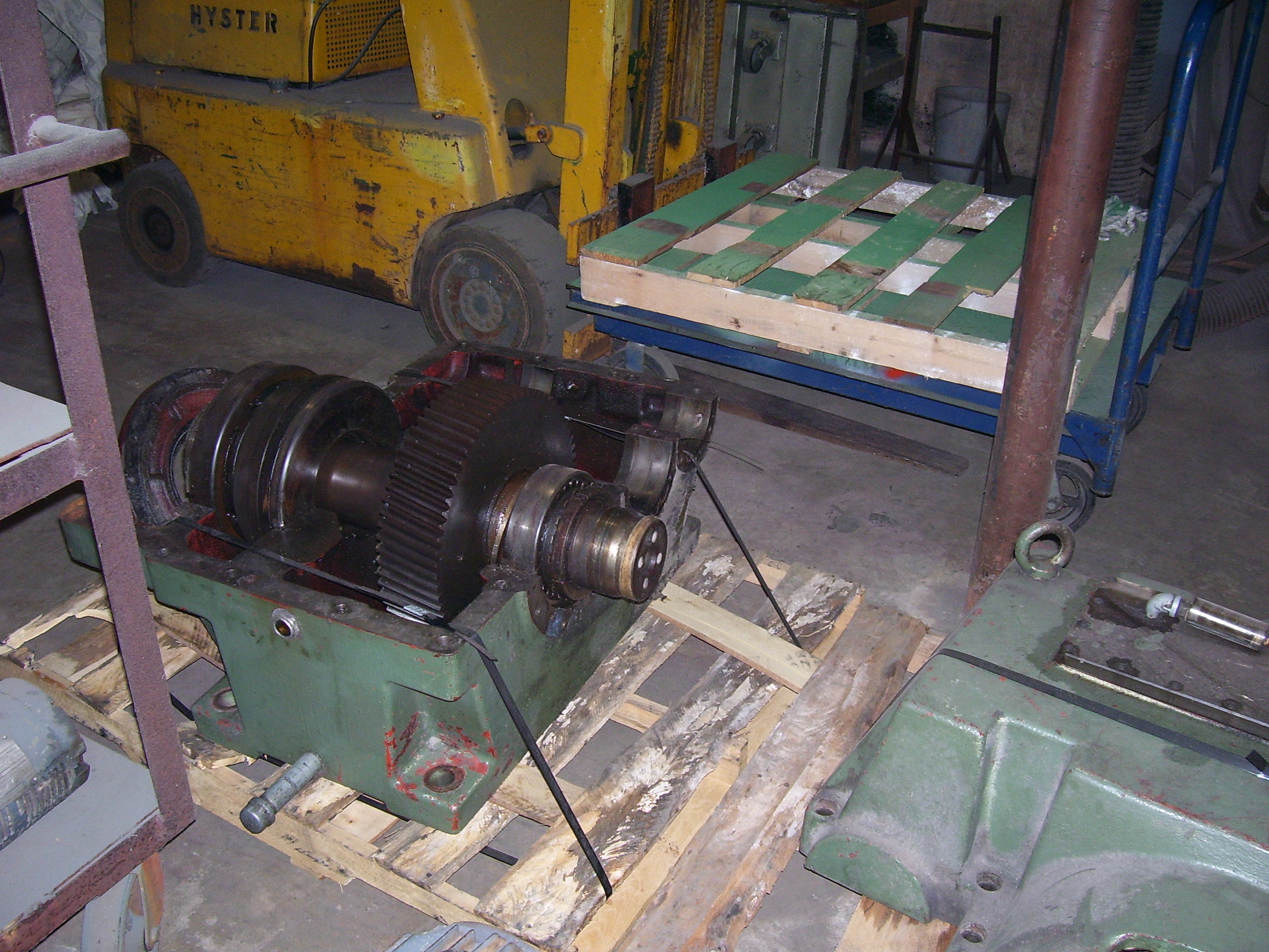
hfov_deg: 54.0
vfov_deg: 41.8
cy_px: 476
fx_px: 1246
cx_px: 634
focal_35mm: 34
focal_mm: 5.6
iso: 125
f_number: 2.7
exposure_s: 1/60
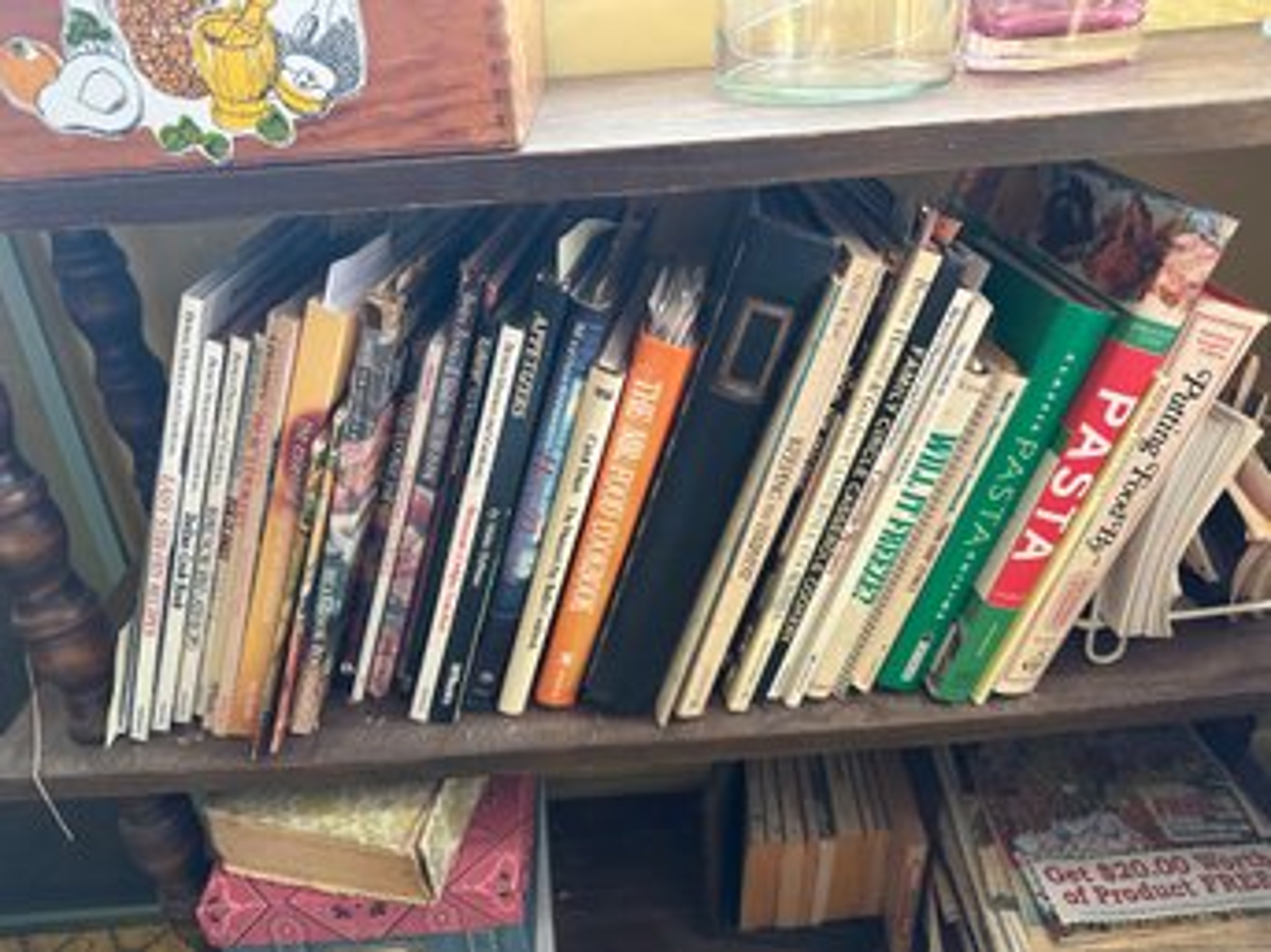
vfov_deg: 56.8
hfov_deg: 71.6
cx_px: 636
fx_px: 881
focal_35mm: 24
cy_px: 476
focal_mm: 6.86
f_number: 1.78
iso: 250
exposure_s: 1/103
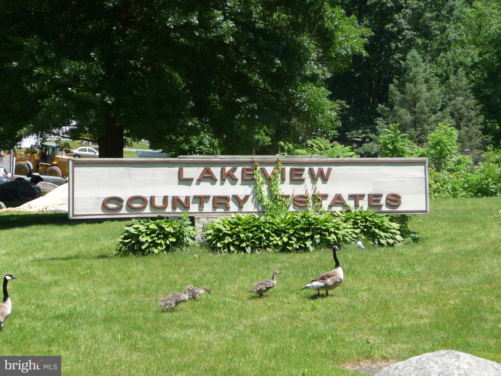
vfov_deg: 11.2
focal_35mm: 132
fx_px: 1910
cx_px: 250
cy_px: 188
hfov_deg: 14.9
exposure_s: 1/320
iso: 100
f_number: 4.7
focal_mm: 17.5
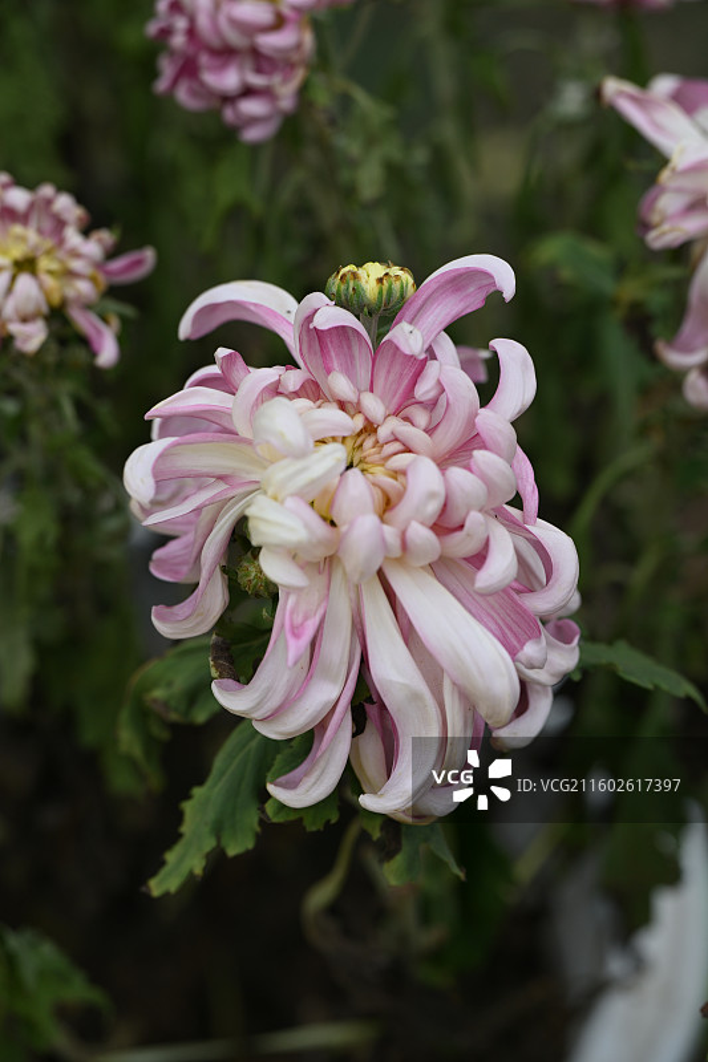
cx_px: 354
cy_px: 531
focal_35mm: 130
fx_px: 3836
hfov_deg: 10.5
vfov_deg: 15.8
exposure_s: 1/400
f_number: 5
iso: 200
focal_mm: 130
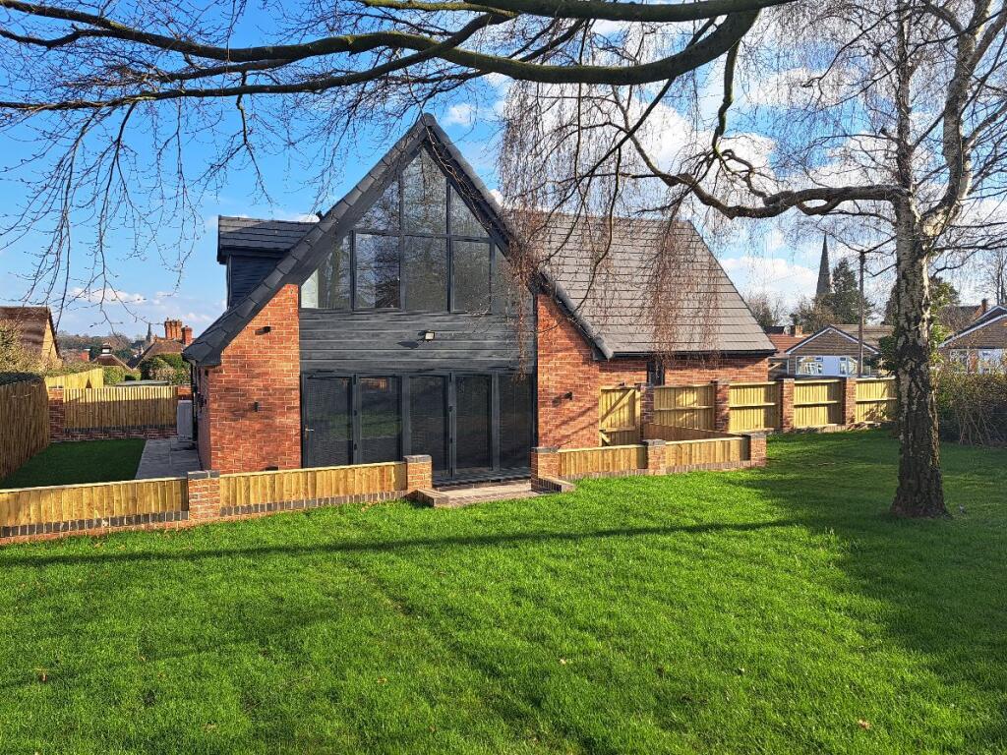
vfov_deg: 56.8
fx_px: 698
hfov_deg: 71.6
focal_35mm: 24
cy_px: 378
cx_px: 504
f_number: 1.8
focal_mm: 5.23
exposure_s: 1/617
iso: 50
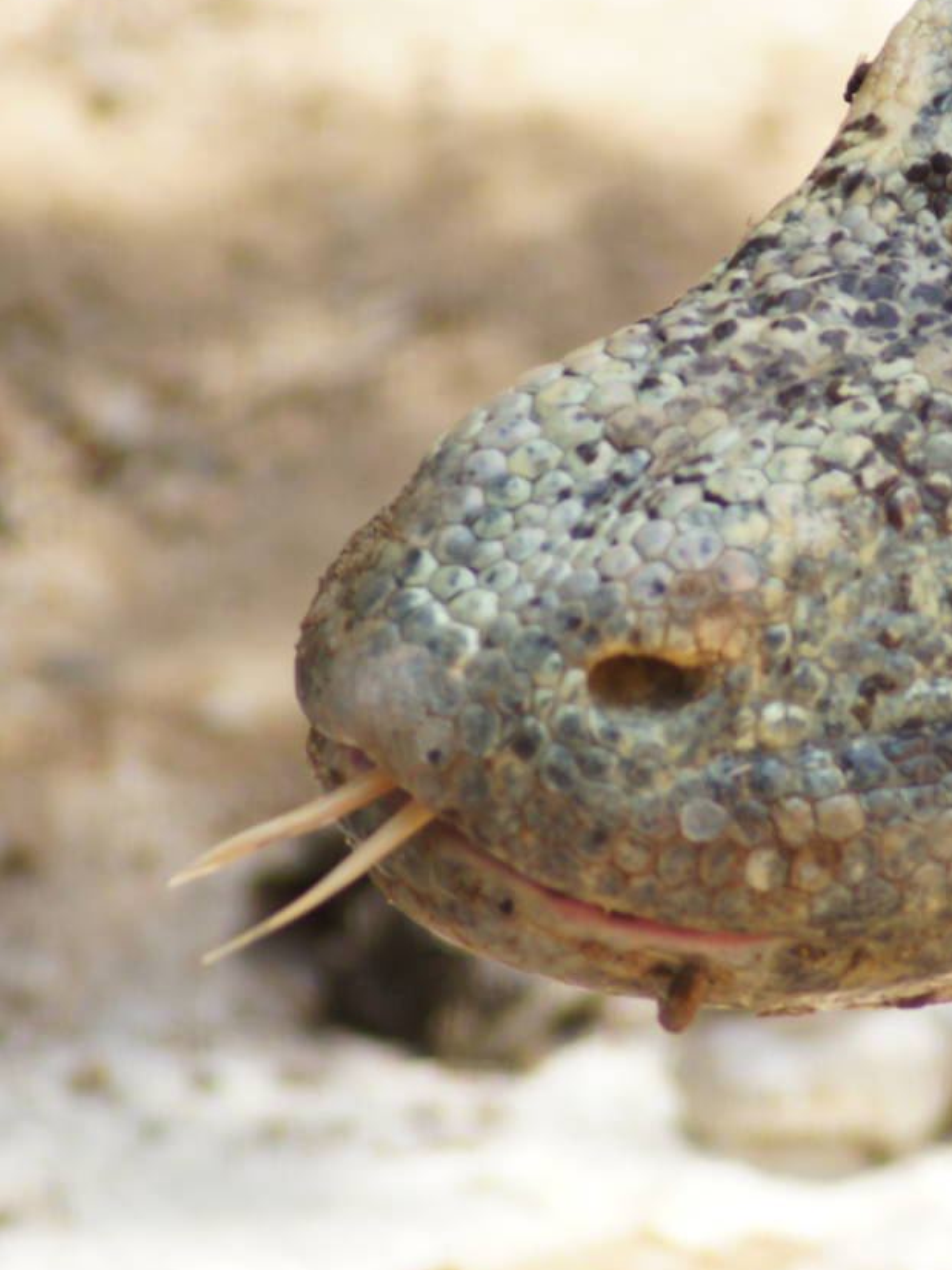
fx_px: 30744
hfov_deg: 1.8
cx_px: 1032
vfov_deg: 2.4
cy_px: 599
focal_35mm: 838
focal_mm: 300
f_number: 5.6
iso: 500
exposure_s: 1/500
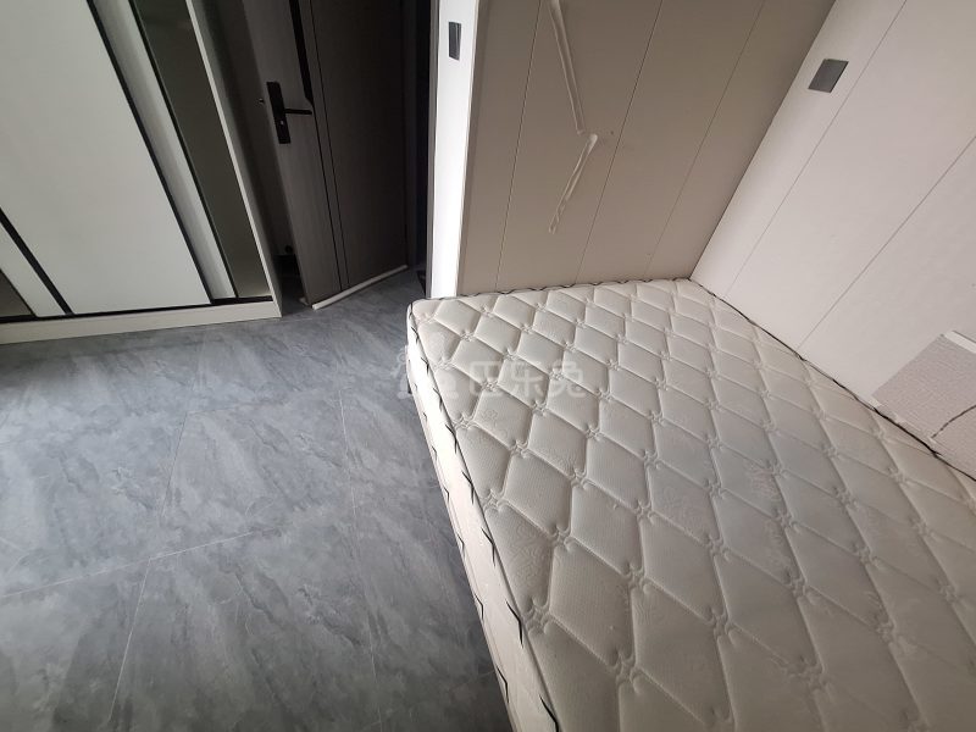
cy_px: 366
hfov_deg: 106.2
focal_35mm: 13
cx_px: 488
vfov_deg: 89.9
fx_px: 367
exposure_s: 1/50
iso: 200
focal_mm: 1.74
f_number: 2.2
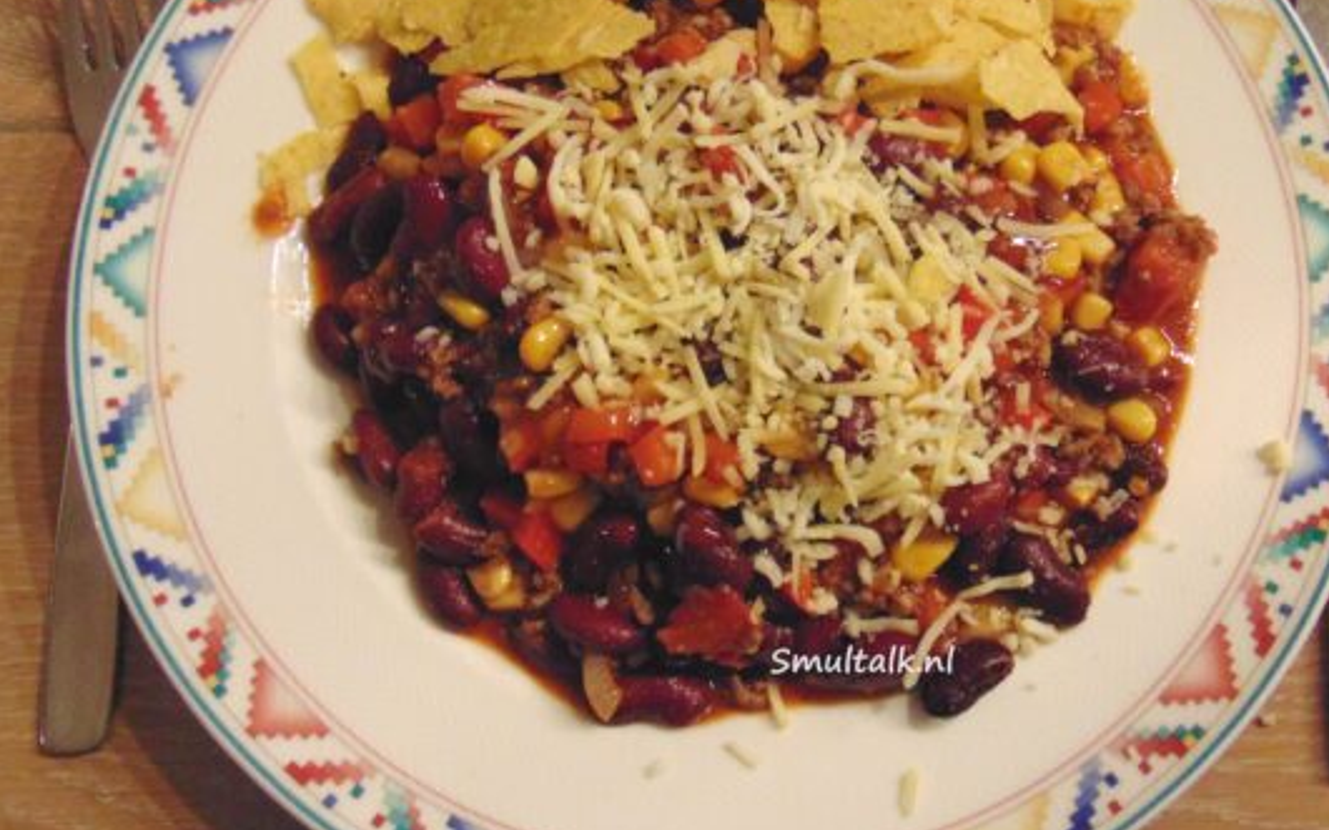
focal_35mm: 35
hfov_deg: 55.1
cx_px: 772
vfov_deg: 36.2
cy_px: 340
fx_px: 1267
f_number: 3
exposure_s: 1/13
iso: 400
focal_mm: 4.5
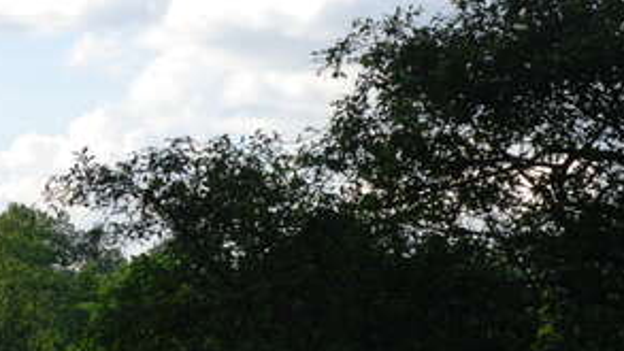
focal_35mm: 215
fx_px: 3558
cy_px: 177
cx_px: -185
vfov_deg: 5.7
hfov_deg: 9.8
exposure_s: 1/200
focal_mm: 50
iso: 100
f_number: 7.1
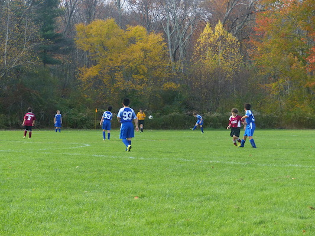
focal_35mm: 97
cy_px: 118
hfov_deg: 20.2
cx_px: 158
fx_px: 883
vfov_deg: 15.3
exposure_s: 1/500
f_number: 2.8
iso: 250
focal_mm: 17.4
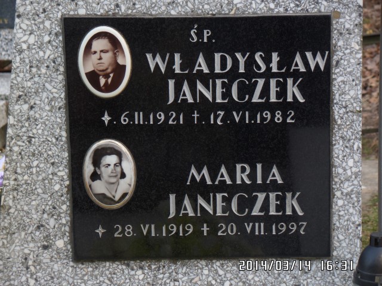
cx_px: 191
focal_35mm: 141
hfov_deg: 14.0
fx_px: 1556
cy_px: 143
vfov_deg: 10.5
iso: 100
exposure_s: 1/60
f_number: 4.2
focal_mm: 25.2
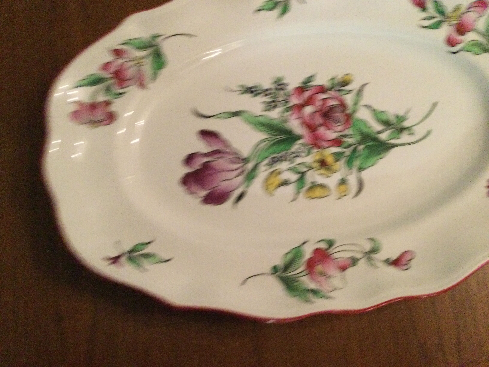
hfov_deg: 58.4
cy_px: 184
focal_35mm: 31
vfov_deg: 45.4
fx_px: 438
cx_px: 244
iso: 250
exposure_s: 1/17
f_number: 2.4
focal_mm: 3.3
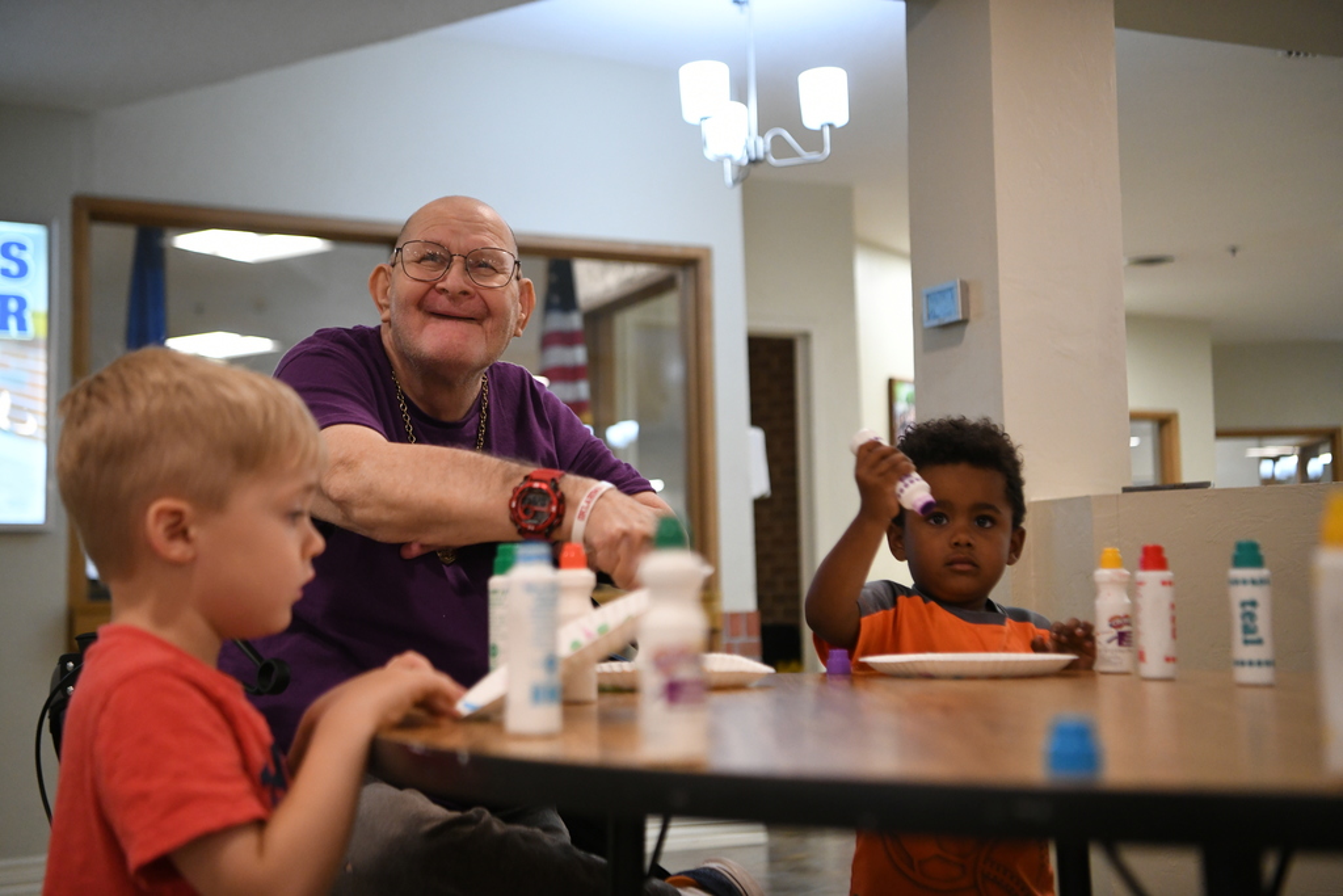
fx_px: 1791
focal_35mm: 48
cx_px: 672
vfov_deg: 28.1
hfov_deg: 41.1
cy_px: 448
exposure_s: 1/400
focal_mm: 48
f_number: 2.8
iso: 3200
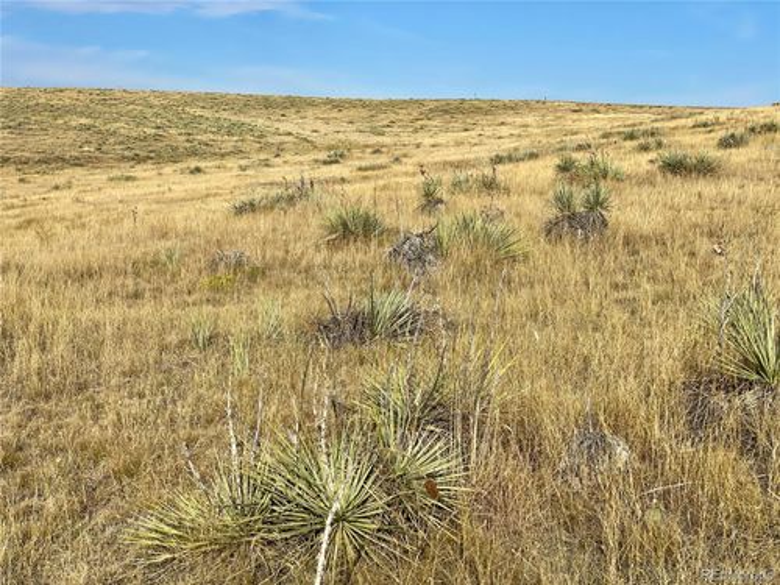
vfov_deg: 28.0
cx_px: 390
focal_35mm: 52
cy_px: 292
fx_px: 1172
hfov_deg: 36.8
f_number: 2
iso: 25
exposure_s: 1/2398
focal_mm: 6
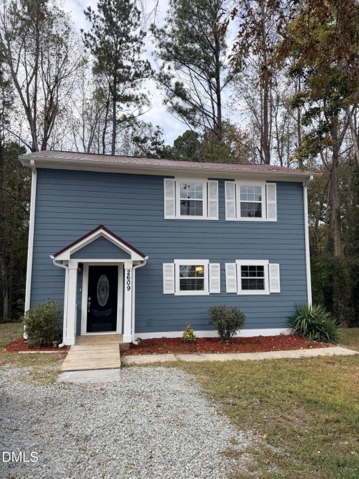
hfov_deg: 56.8
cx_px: 180
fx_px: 332
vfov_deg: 71.6
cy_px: 240
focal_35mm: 24
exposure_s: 1/1653
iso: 80
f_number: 1.78
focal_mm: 6.76
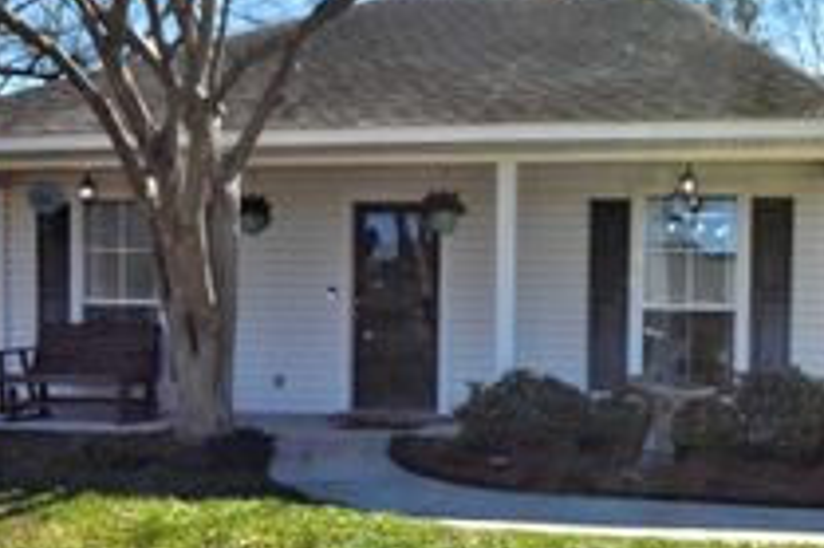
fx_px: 983
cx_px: 619
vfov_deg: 31.0
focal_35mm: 43
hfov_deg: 44.0
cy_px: 345
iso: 2500
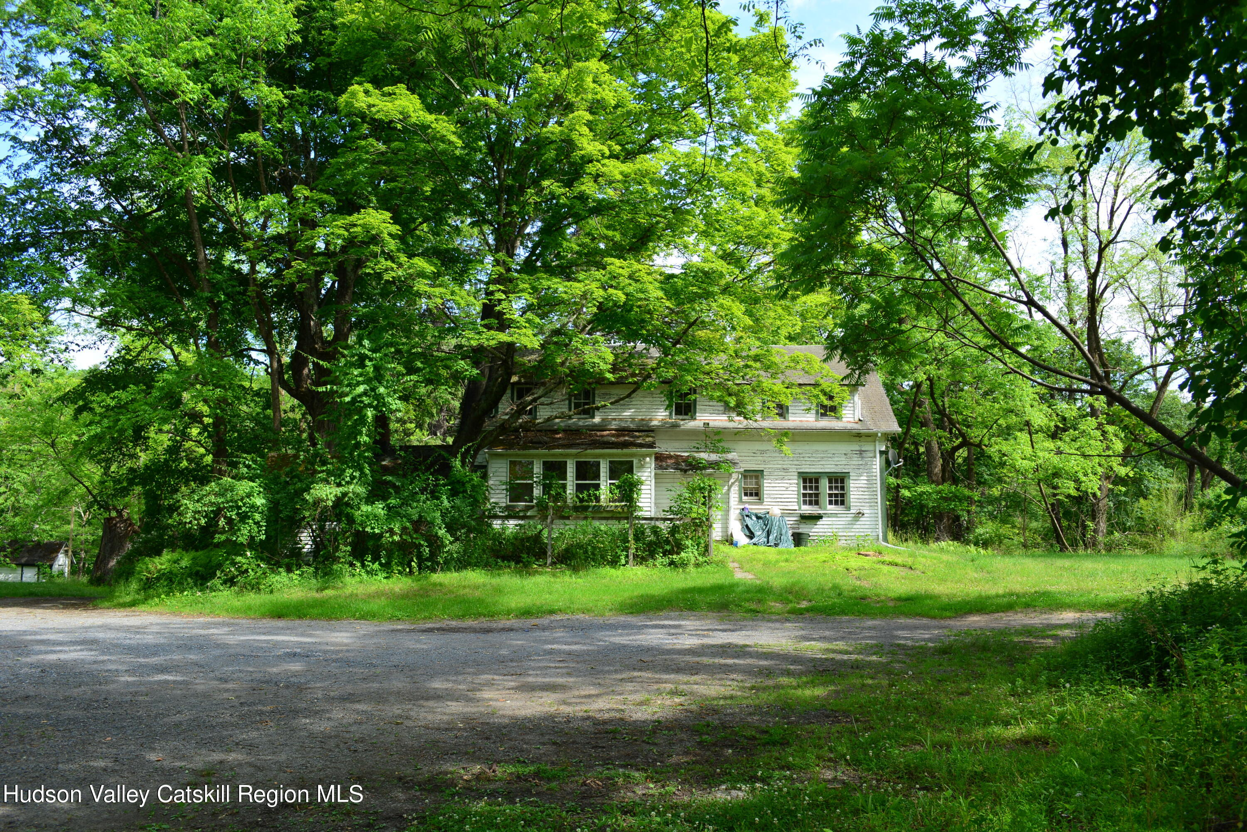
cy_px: 416
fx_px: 935
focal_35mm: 27
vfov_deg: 47.9
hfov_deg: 67.4
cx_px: 624
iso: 250
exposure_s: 1/250
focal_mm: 18
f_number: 8
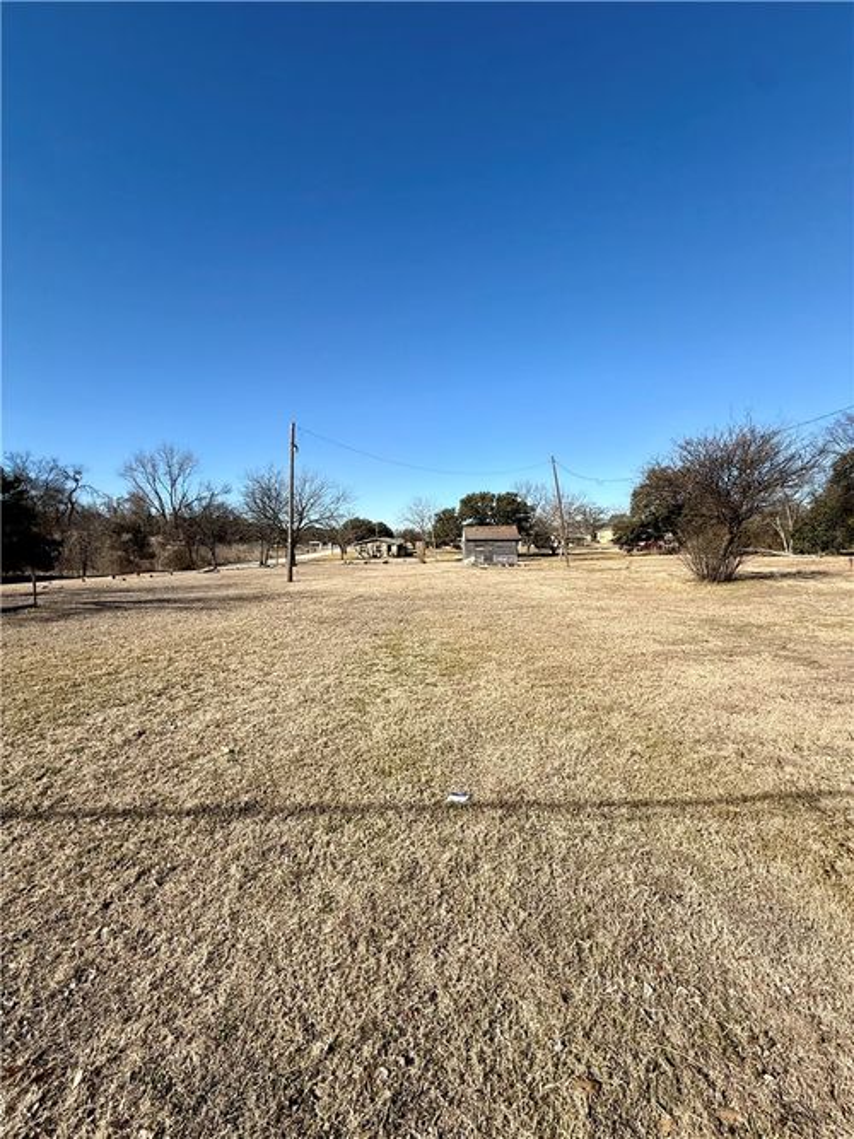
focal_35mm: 14
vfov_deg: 102.1
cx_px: 427
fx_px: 461
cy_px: 570
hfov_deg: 85.7
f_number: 2.2
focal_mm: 2.22
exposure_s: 1/2410
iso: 50
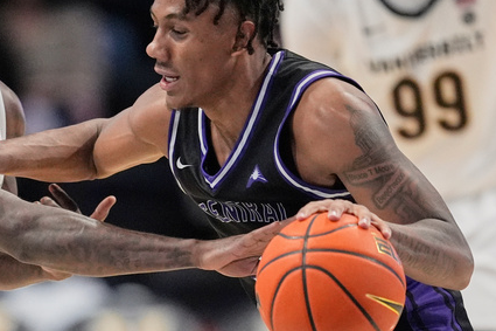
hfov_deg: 2.1
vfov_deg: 1.4
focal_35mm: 964
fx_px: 13276
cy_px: 320
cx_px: 166
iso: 4000
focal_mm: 400
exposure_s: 1/2000
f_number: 2.8
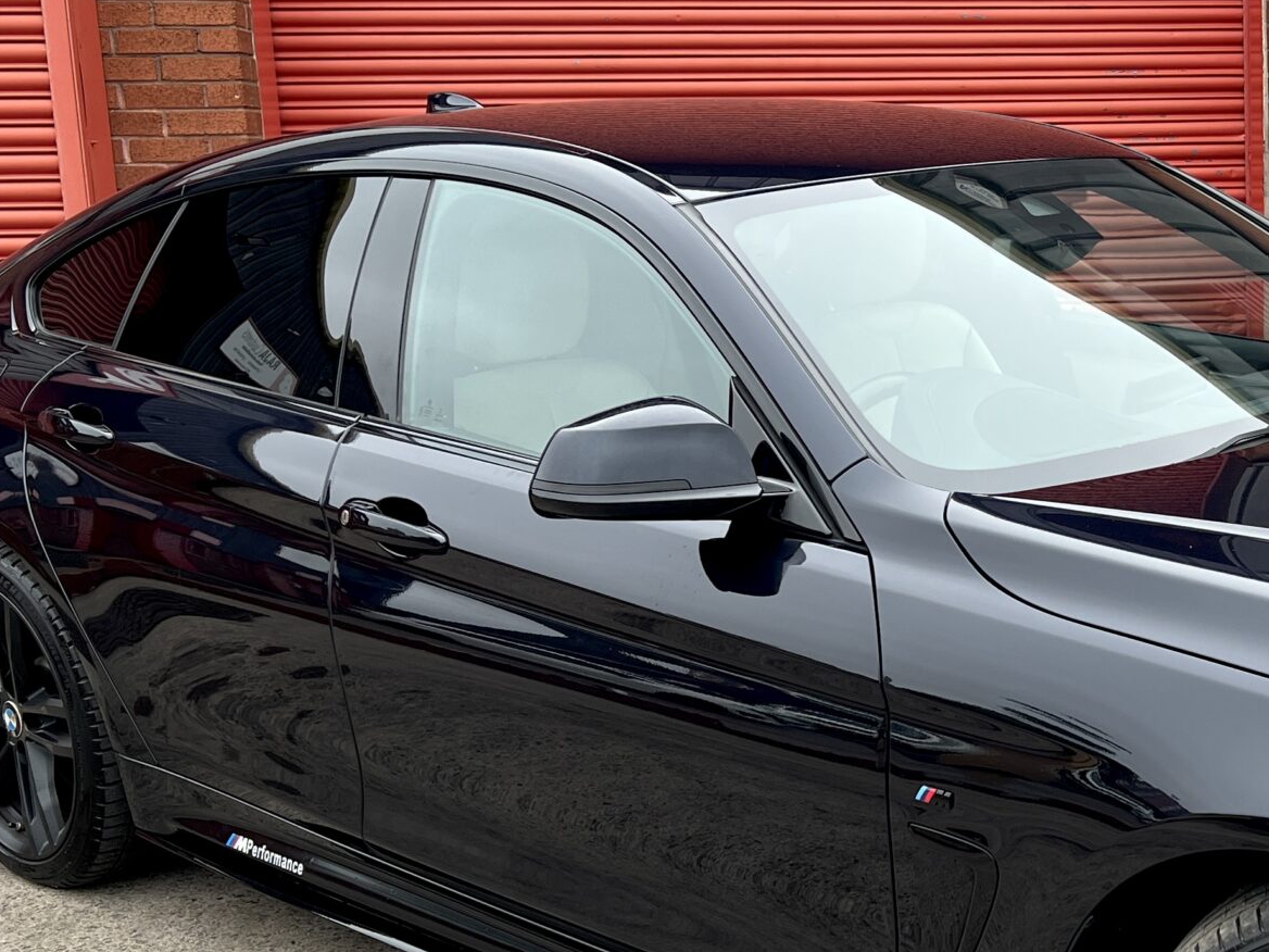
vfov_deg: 25.6
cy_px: 597
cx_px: 1136
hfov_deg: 32.2
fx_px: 2090
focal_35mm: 57
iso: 64
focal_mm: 5.7
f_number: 1.5
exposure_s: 1/121
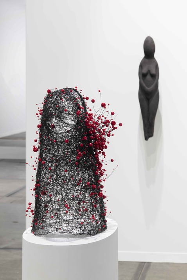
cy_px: 140
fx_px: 639
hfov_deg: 16.7
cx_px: 94
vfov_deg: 24.8
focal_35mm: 82
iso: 100
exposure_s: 1/1.25
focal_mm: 82
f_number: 13
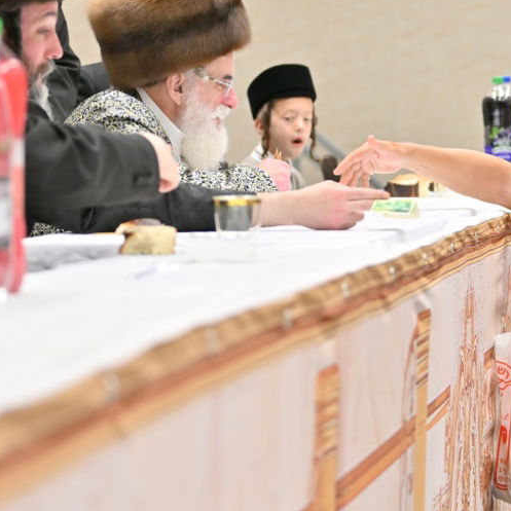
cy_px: 180
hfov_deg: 8.5
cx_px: 500
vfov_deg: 8.5
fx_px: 3424
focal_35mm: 205
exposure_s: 1/400
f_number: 2.8
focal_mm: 78
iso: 400
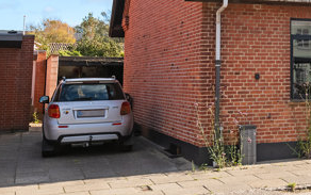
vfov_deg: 18.9
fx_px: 568
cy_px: 0
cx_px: 309
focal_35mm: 67
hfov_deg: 28.7
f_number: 8
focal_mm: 32
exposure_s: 1/1000
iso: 1000
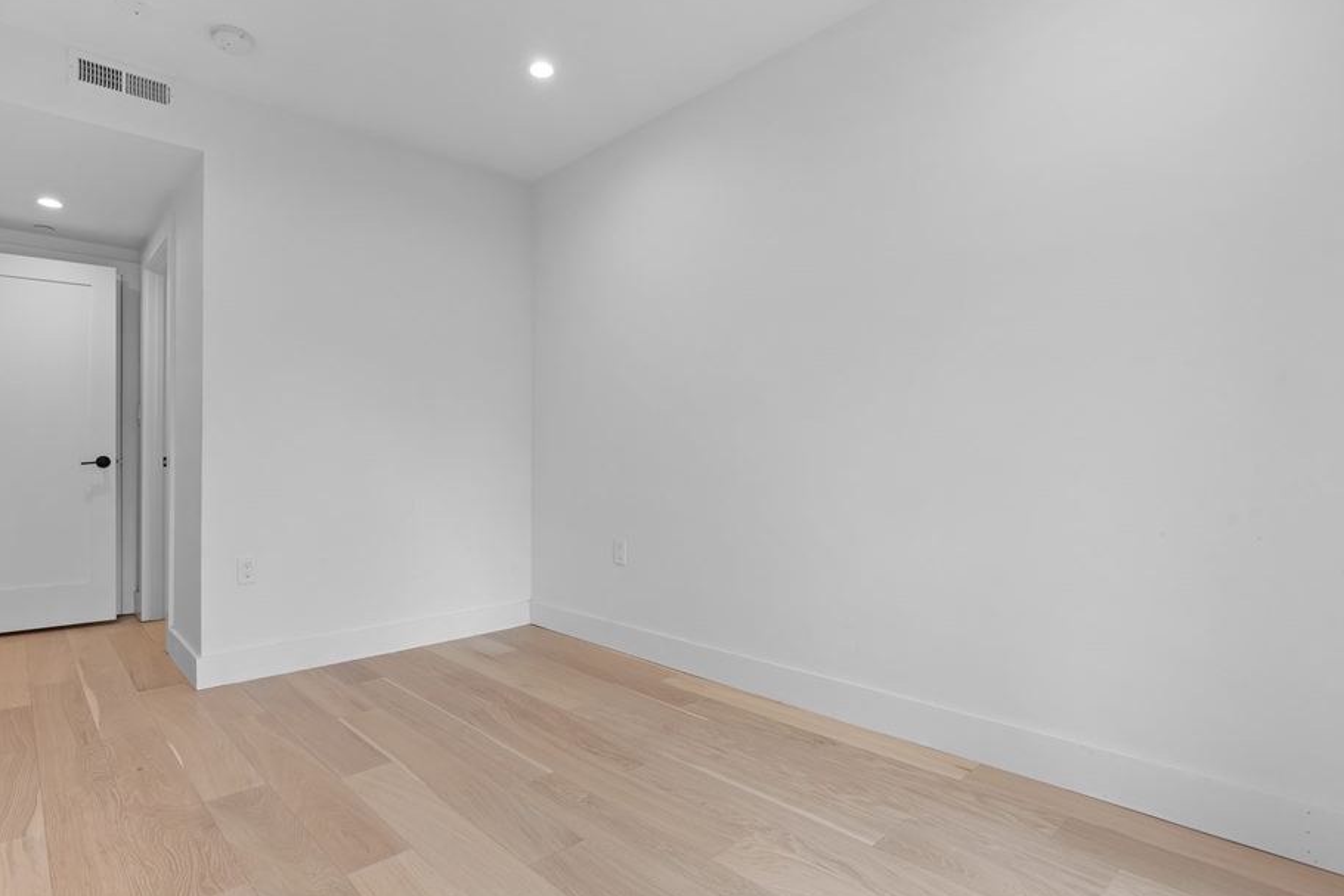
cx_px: 613
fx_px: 672
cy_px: 472
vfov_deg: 67.4
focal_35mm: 18
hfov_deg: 89.8
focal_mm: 16
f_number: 9
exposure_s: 1/3
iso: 320
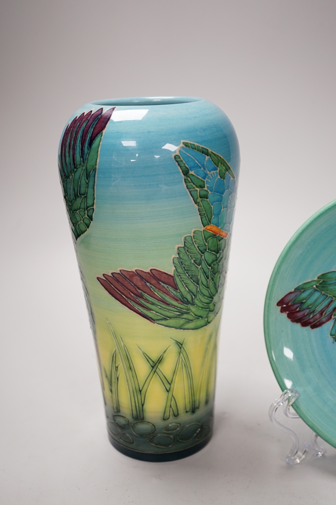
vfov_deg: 43.6
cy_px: 252
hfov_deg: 29.9
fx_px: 630
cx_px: 168
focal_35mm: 45
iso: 320
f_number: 3.5
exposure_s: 1/60
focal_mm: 30
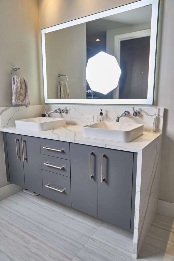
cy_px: 130
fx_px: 181
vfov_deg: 71.5
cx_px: 87
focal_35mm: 25
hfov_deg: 51.3
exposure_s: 1/60
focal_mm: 25
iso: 100
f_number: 2.8
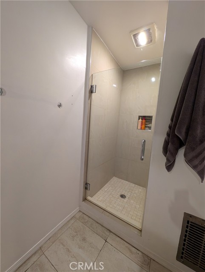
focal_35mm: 12
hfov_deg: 94.6
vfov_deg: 110.5
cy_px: 136
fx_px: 95
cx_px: 102
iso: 175
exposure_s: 1/40
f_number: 1.95
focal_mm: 2.23
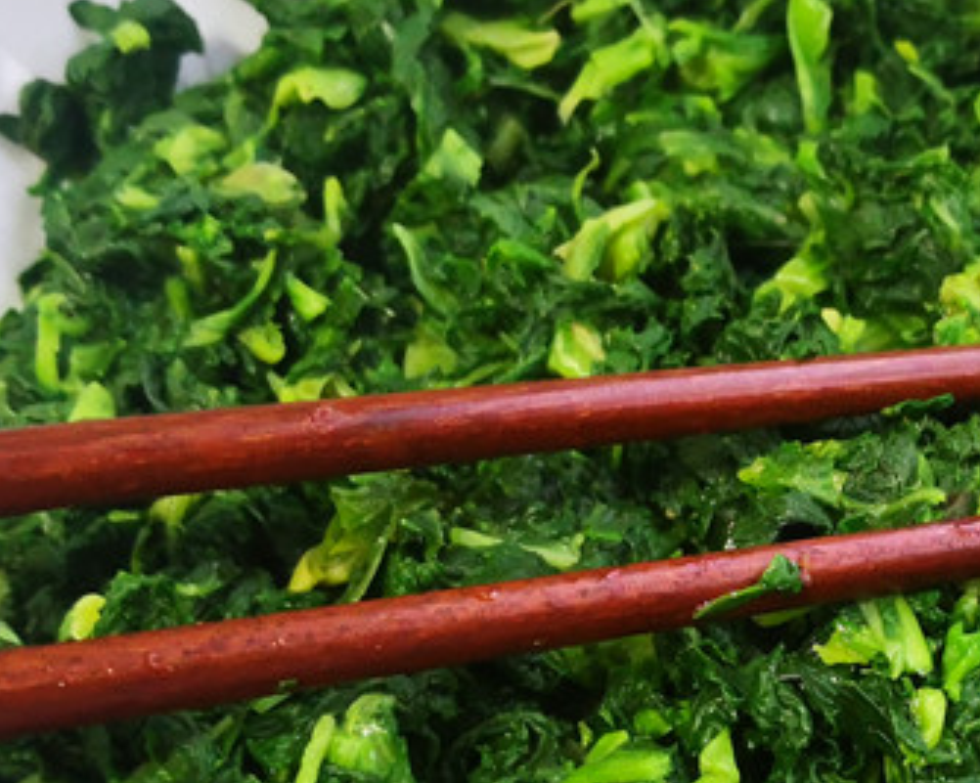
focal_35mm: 71
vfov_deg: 21.3
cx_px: 792
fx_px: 2059
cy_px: 603
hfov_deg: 26.3
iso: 500
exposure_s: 1/25
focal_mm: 3.95
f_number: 1.6
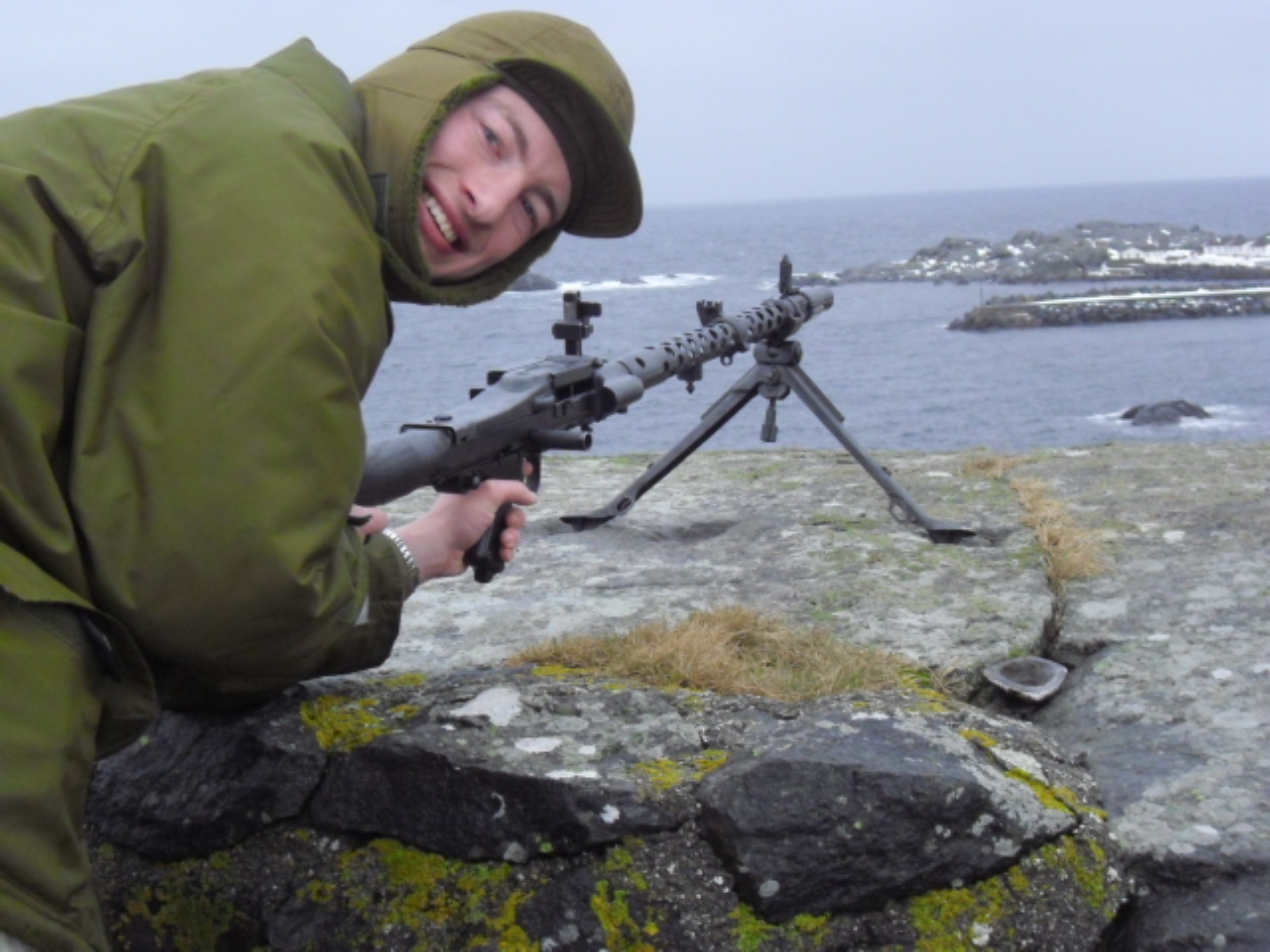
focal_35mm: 65
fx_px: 2385
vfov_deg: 22.6
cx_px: 635
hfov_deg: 29.8
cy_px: 476
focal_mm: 10.7
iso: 400
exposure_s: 1/125
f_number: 3.8
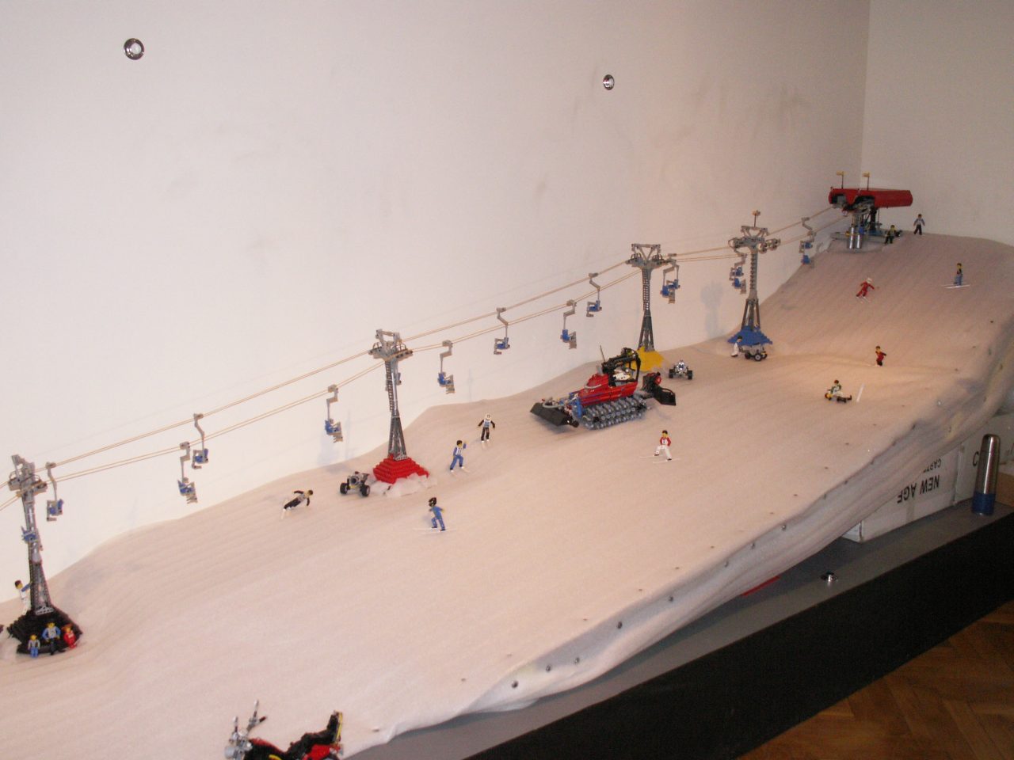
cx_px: 507
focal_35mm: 35
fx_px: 1025
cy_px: 380
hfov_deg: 52.6
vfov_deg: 40.7
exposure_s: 1/60
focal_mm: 5.86
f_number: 2.8
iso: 160
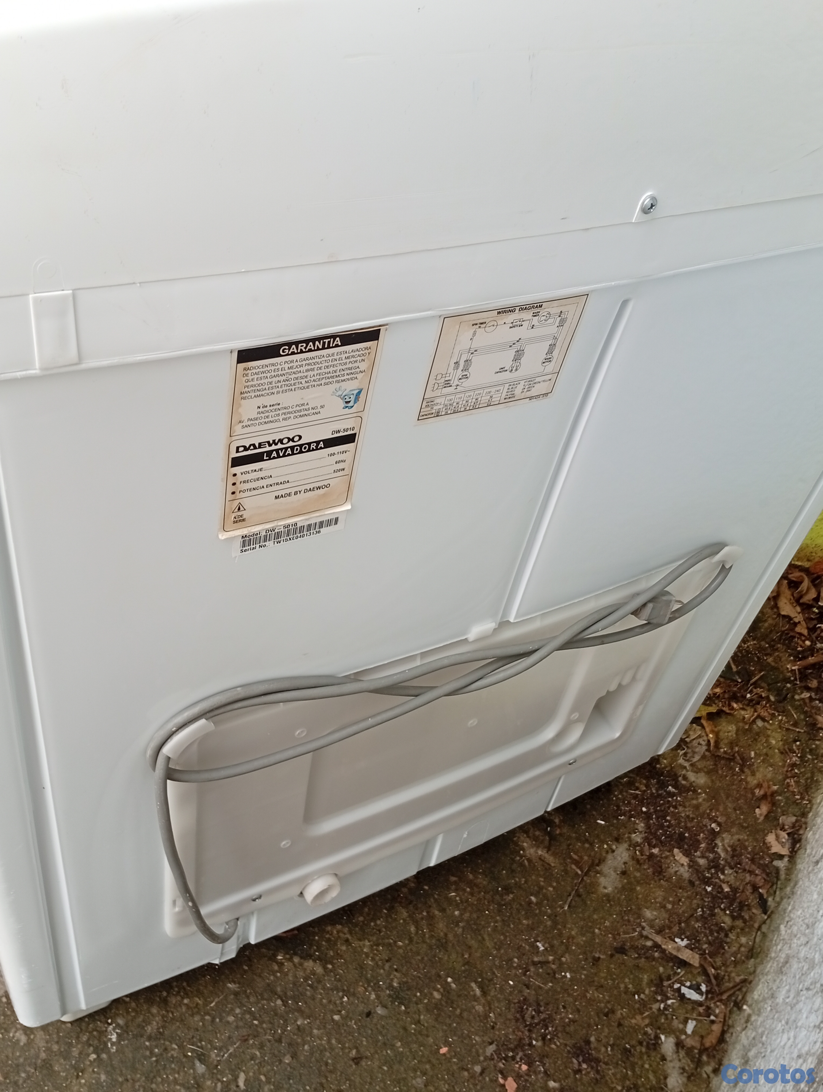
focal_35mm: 34
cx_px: 412
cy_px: 546
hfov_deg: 41.9
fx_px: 1075
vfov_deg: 53.9
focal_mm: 3.98
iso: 96
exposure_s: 1/100
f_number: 1.8
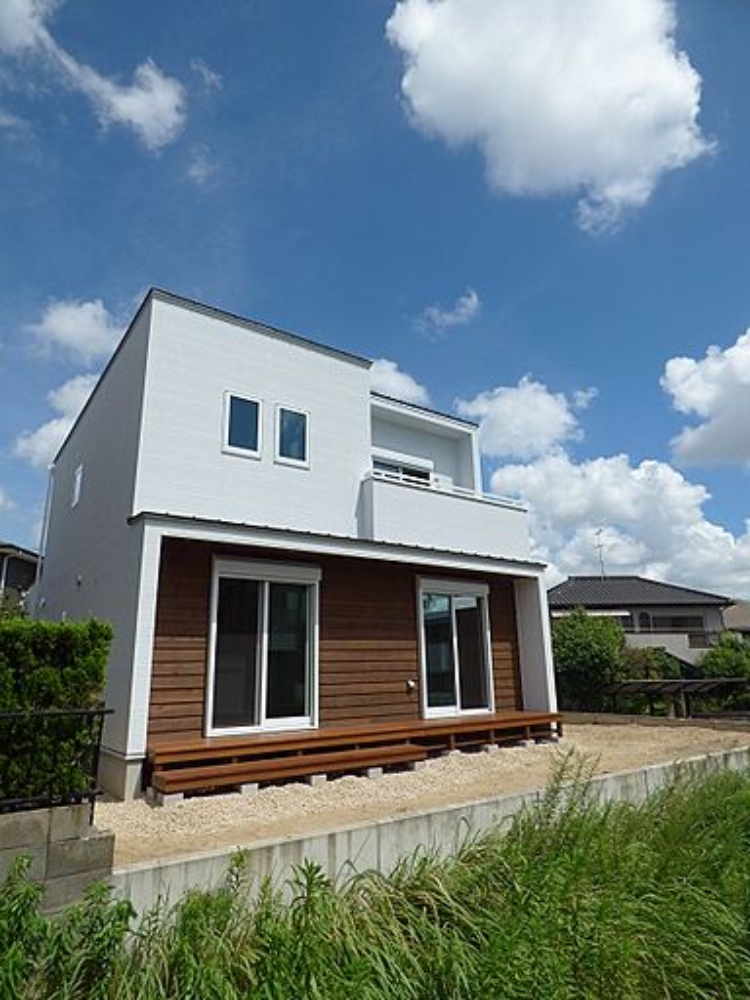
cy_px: 500
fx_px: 578
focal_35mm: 20
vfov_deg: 81.7
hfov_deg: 66.0
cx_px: 375
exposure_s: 1/1600
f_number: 4
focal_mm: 3.58
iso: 100
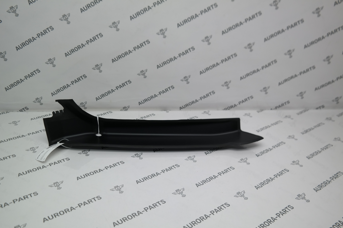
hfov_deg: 53.1
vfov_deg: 36.9
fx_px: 343
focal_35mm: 36
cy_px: 123
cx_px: 158
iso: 100
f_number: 4
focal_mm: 22
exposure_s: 1/80
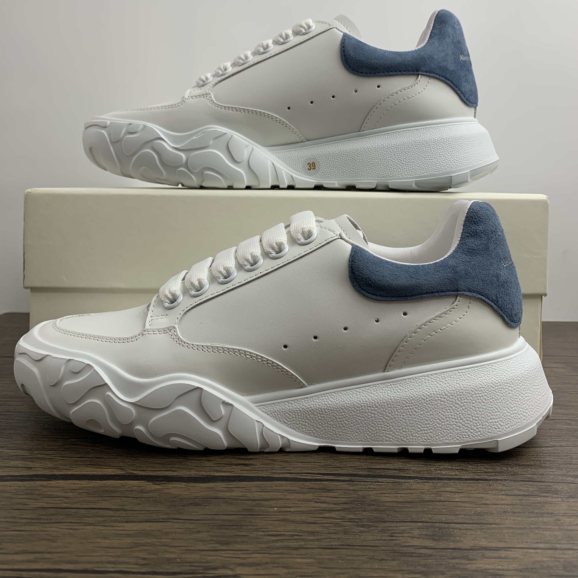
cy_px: 226
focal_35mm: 31
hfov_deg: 52.5
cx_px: 287
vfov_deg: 52.1
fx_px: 586
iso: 32
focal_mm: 4.25
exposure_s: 1/122
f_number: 1.8
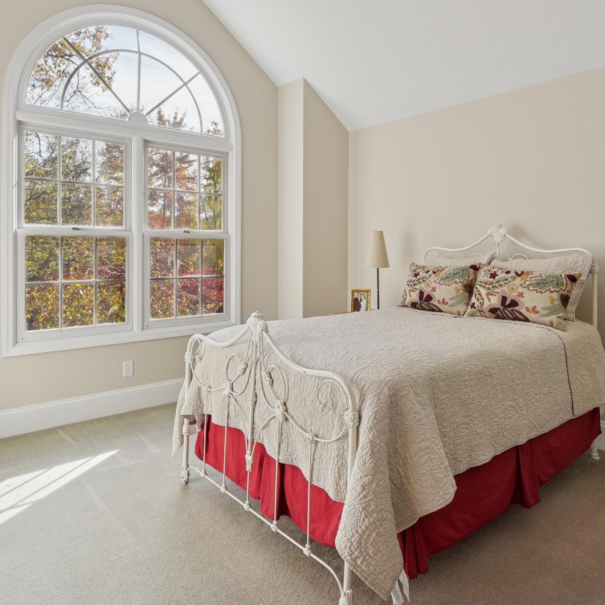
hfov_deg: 64.7
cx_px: 349
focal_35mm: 24
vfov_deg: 64.7
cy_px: 260
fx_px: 475
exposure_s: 1/80
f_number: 8
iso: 400
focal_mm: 14
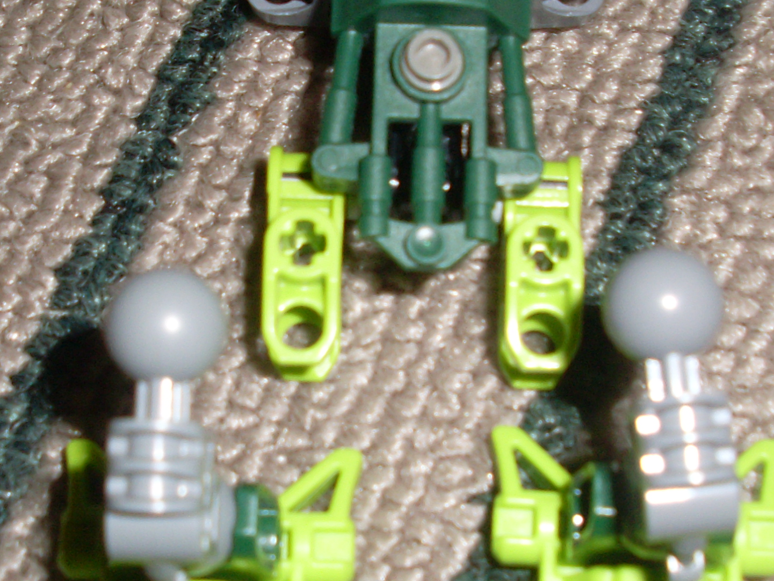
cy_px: 342
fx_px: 1811
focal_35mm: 81
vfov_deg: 18.2
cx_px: 421
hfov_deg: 24.1
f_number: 7.7
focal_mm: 6.3
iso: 100
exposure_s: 1/45
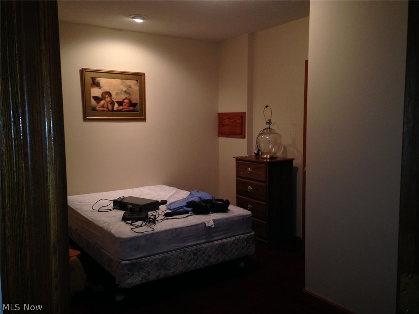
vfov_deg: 42.9
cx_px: 210
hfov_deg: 55.4
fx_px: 399
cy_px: 157
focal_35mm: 33
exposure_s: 1/20
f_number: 2.4
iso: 100
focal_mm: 4.12
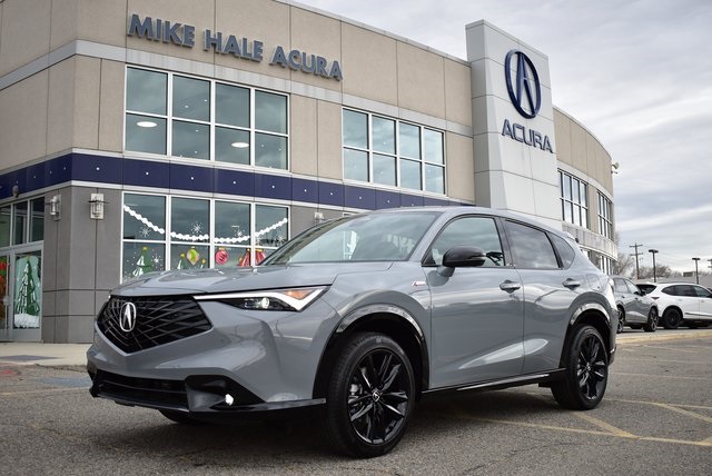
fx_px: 742
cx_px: 356
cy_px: 238
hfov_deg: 51.2
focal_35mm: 38
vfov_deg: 35.6
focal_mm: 25
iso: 100
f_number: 4
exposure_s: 1/50
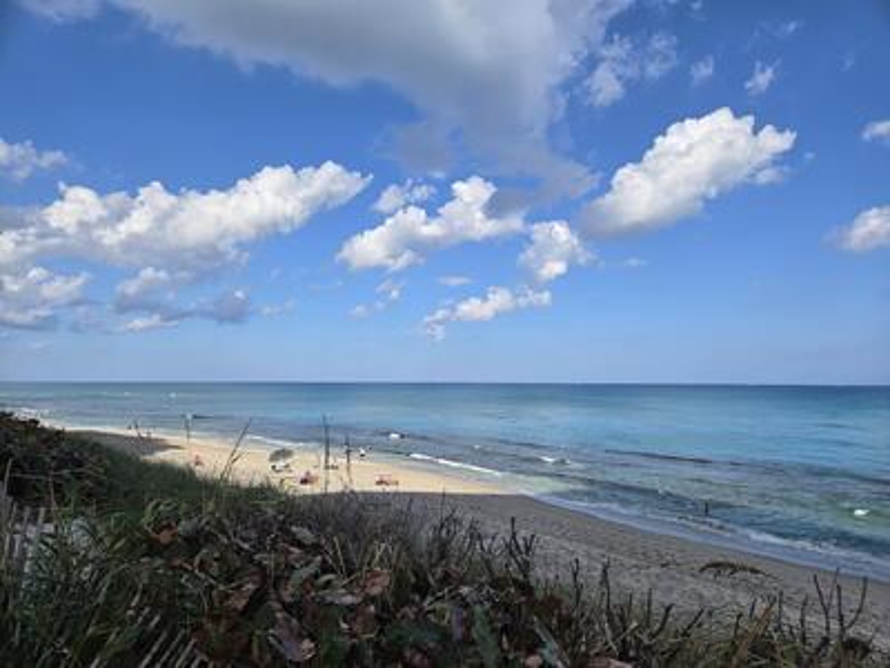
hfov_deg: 73.9
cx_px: 445
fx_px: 591
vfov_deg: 58.9
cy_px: 334
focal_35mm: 23
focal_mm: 5.4
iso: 25
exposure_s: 1/2443
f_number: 1.8
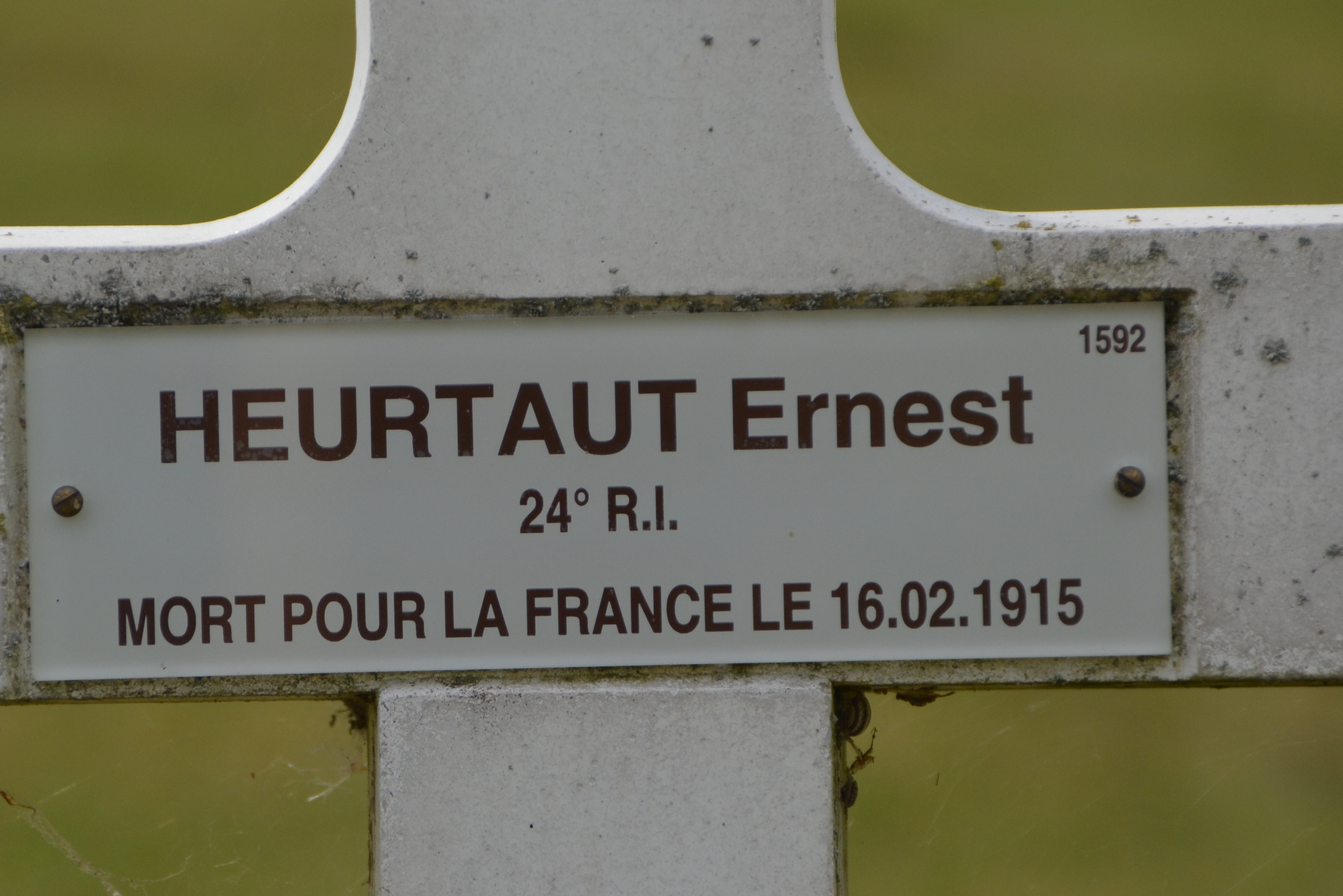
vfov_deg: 3.8
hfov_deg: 5.7
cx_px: 563
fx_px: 13467
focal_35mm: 361
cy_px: 426
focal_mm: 200
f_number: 6.3
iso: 400
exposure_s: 1/1600
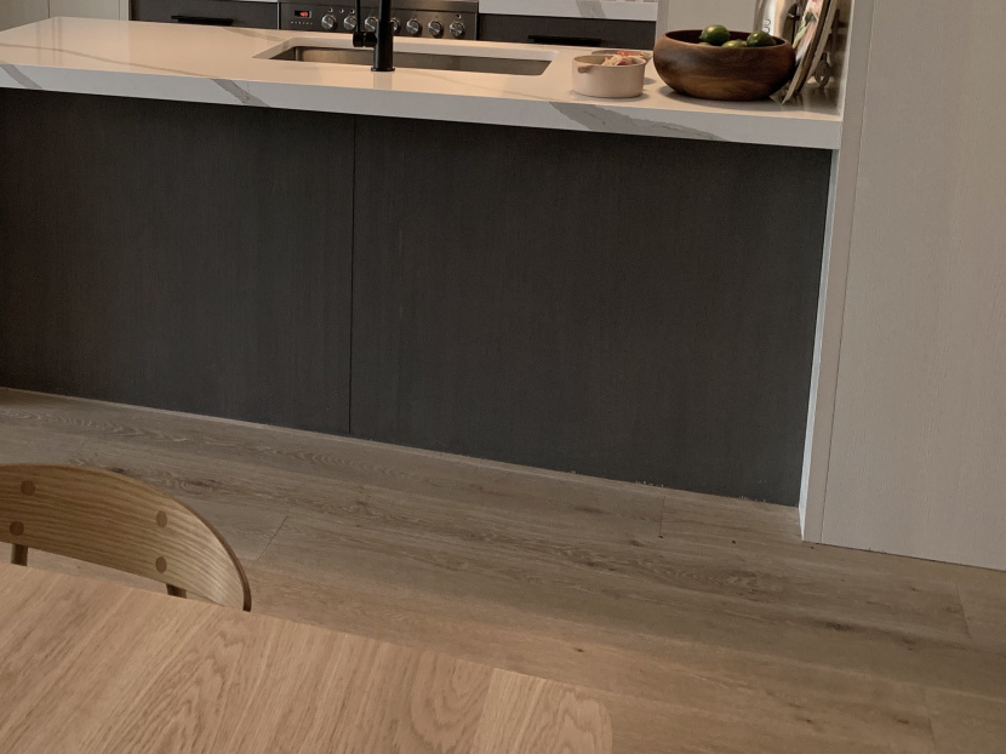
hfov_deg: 40.4
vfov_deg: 30.5
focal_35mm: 46
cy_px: 125
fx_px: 1336
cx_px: 291
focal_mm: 4.25
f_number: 1.8
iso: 200
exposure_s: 1/60
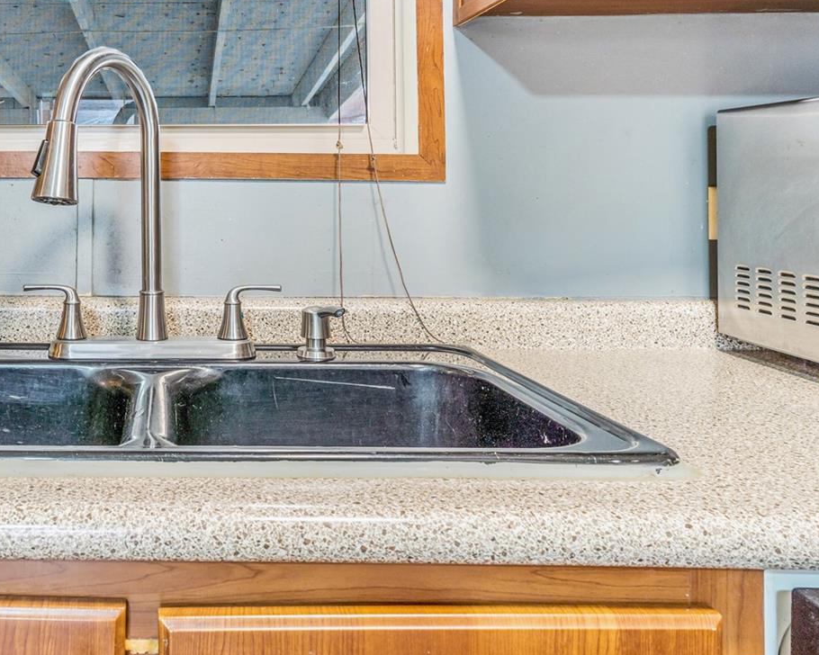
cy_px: 208
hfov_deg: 50.9
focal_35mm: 33
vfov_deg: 43.8
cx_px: 165
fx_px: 800
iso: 320
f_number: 10
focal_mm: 20
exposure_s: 1/8
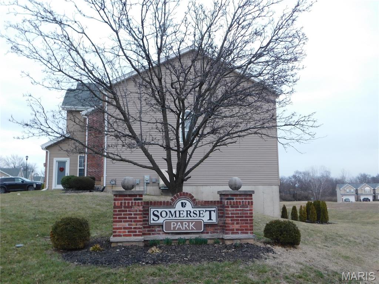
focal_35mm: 36
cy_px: 142
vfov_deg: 39.7
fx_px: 394
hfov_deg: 51.4
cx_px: 190
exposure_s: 1/30
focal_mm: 6.3
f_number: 3.5
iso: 220
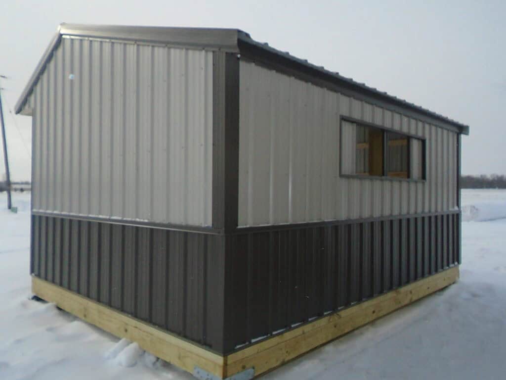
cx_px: 253
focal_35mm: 26
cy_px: 190
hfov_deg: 67.3
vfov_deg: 53.1
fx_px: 380
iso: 400
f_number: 8
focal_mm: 4.6
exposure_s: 1/800
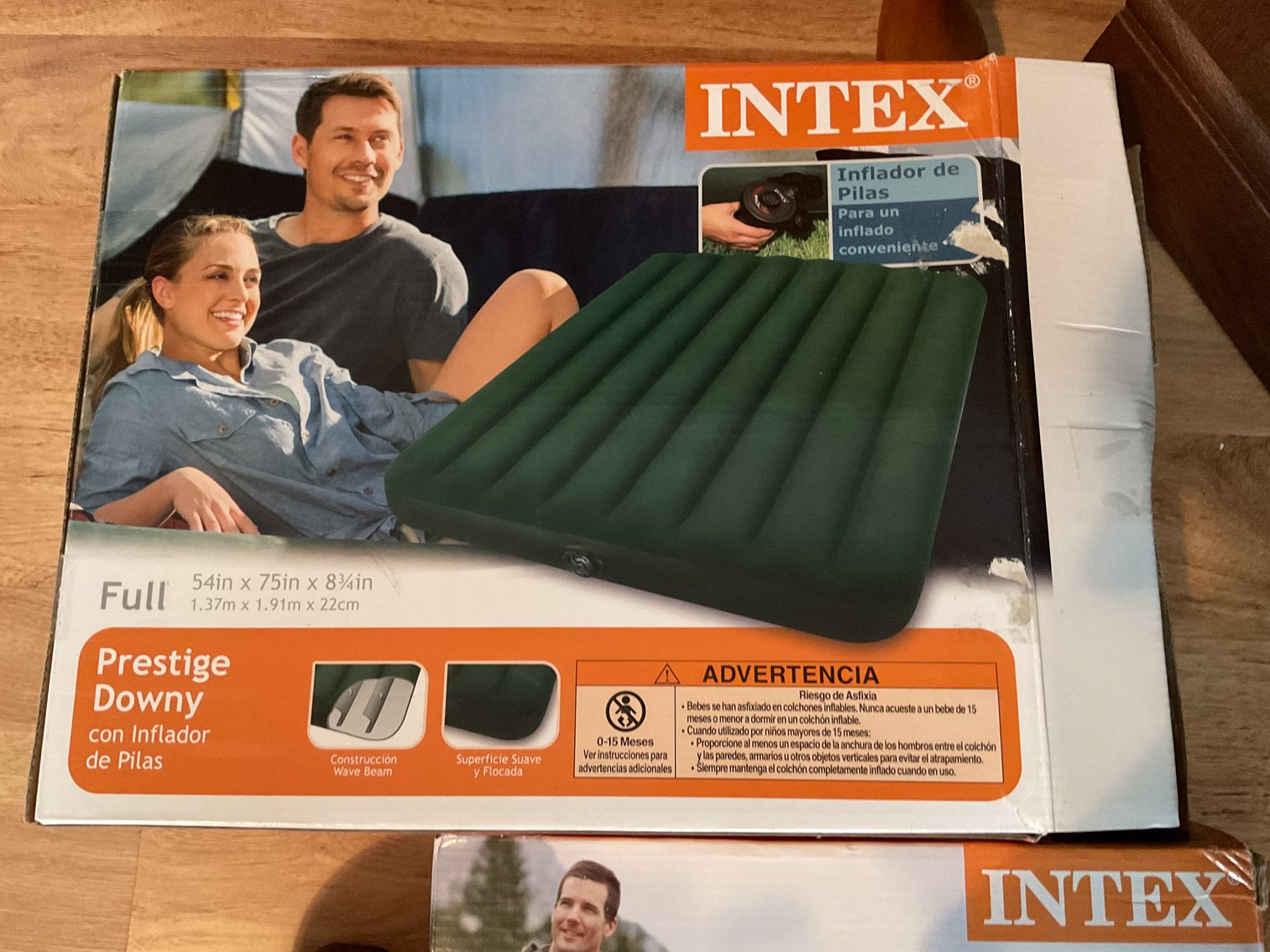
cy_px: 476
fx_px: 1064
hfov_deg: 61.7
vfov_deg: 48.2
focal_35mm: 29
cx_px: 635
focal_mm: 3
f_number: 1.8
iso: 500
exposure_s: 1/30
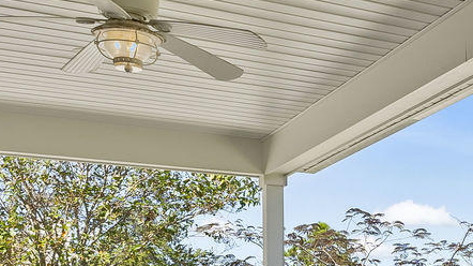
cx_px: 593
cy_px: 344
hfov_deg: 26.8
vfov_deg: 16.7
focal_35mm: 68
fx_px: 852
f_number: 9
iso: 160
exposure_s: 1/40
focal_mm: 14
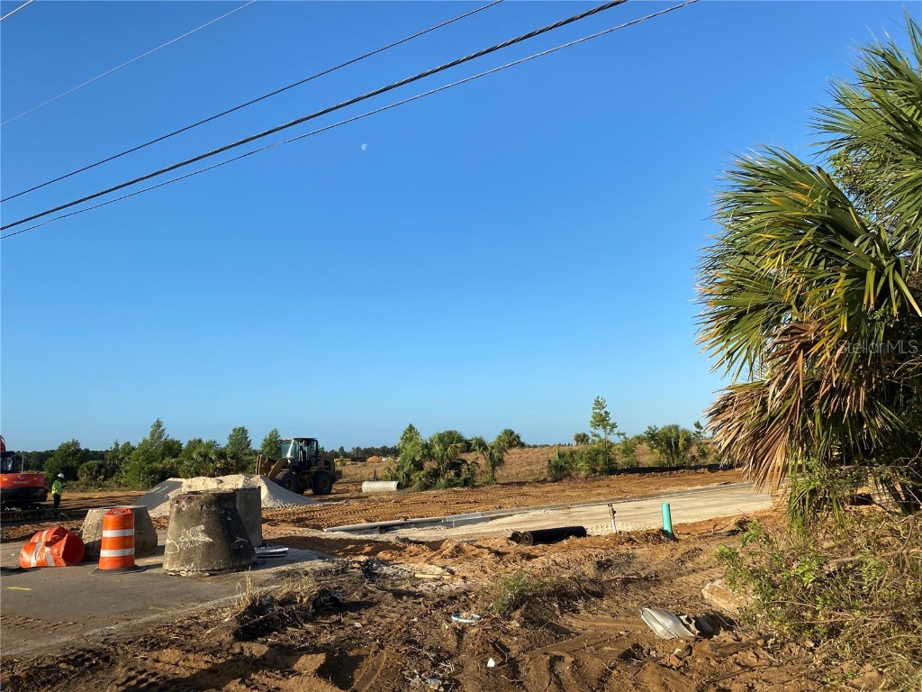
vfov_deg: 53.1
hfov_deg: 67.3
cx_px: 461
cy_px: 346
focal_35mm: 26
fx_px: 693
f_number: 1.8
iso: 32
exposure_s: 1/2066
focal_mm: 4.25
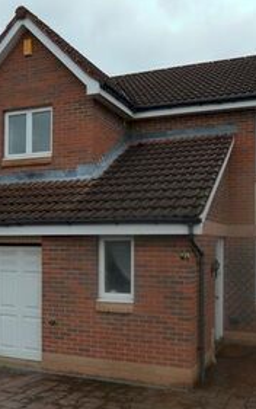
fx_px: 424
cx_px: 99
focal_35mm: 38
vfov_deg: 51.3
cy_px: 236
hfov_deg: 33.5
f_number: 7.1
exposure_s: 1/200
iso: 100
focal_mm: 10
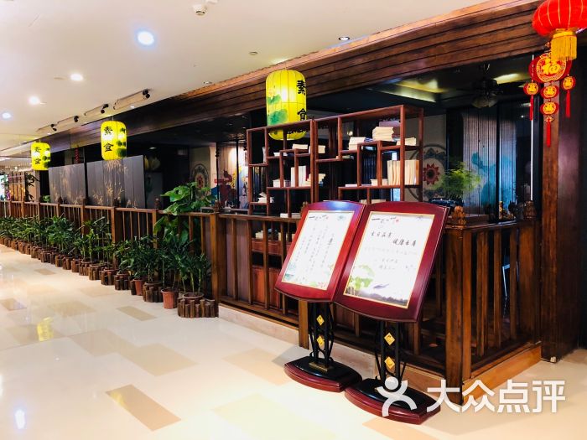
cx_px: 294
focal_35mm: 28
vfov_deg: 49.7
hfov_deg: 63.4
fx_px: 475
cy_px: 220
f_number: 1.8
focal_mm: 3.99
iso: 100
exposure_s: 1/17
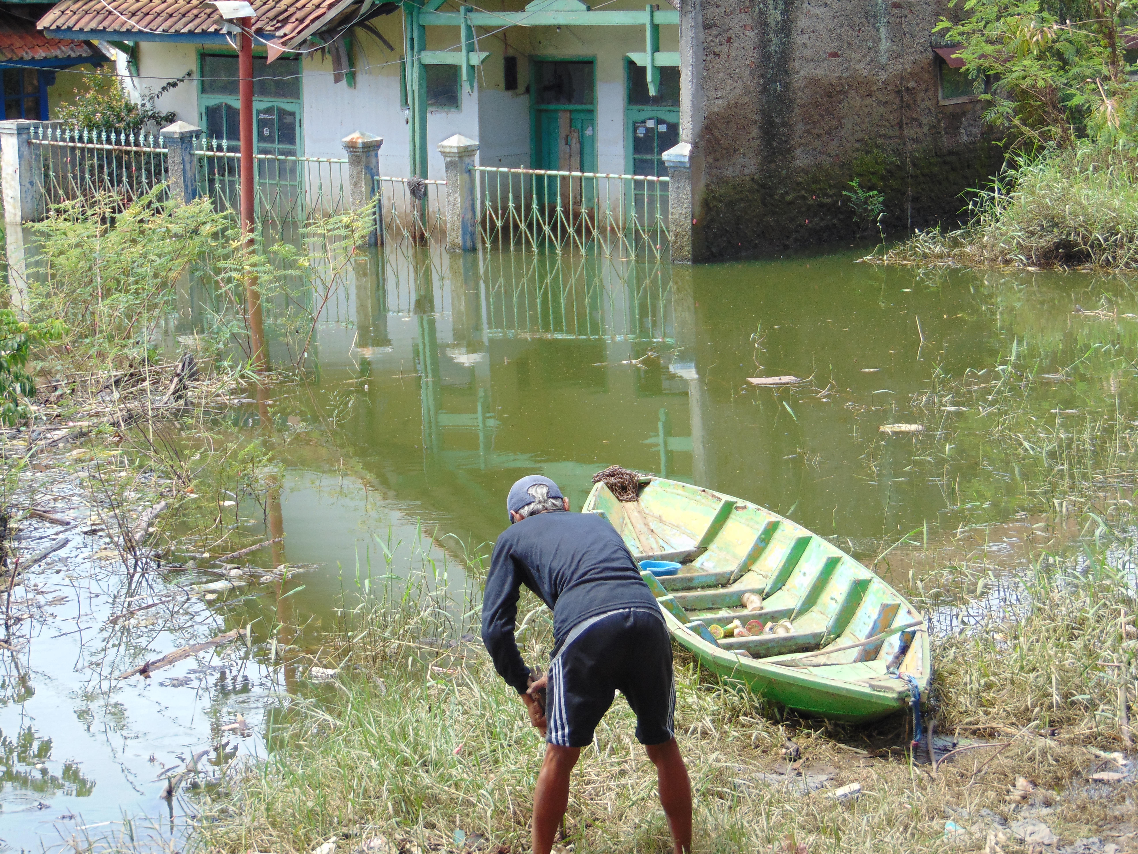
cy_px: 427
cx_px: 569
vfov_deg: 13.7
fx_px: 3550
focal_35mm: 108
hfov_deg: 18.2
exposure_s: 1/200
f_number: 3.9
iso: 80
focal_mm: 19.4
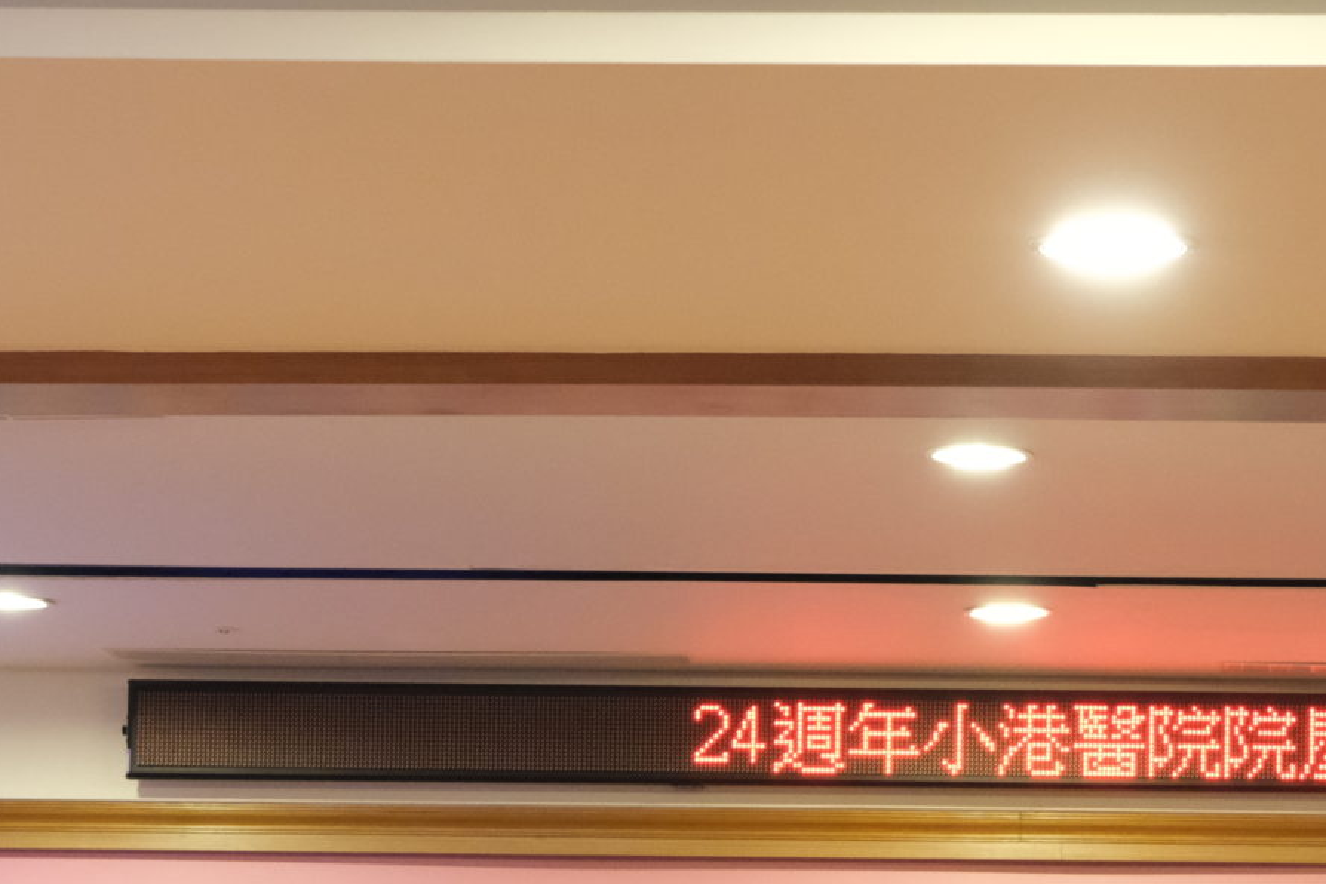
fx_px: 4641
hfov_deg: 16.2
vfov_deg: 10.8
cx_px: 891
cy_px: 870
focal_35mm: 126
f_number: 4
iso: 3200
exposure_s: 1/30
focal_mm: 29.2
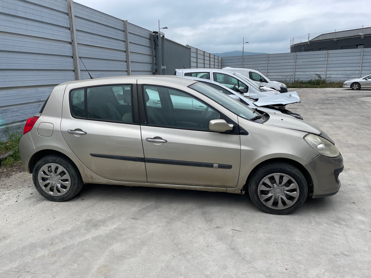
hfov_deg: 67.3
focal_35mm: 26
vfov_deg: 53.1
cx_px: 186
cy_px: 139
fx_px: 279
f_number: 1.6
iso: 32
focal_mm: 4.2
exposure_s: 1/2681
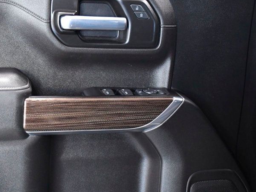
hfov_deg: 24.5
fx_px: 584
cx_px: 68
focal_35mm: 79
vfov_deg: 18.7
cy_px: 117
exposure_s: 1/100
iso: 2500
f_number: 4.5
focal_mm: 32
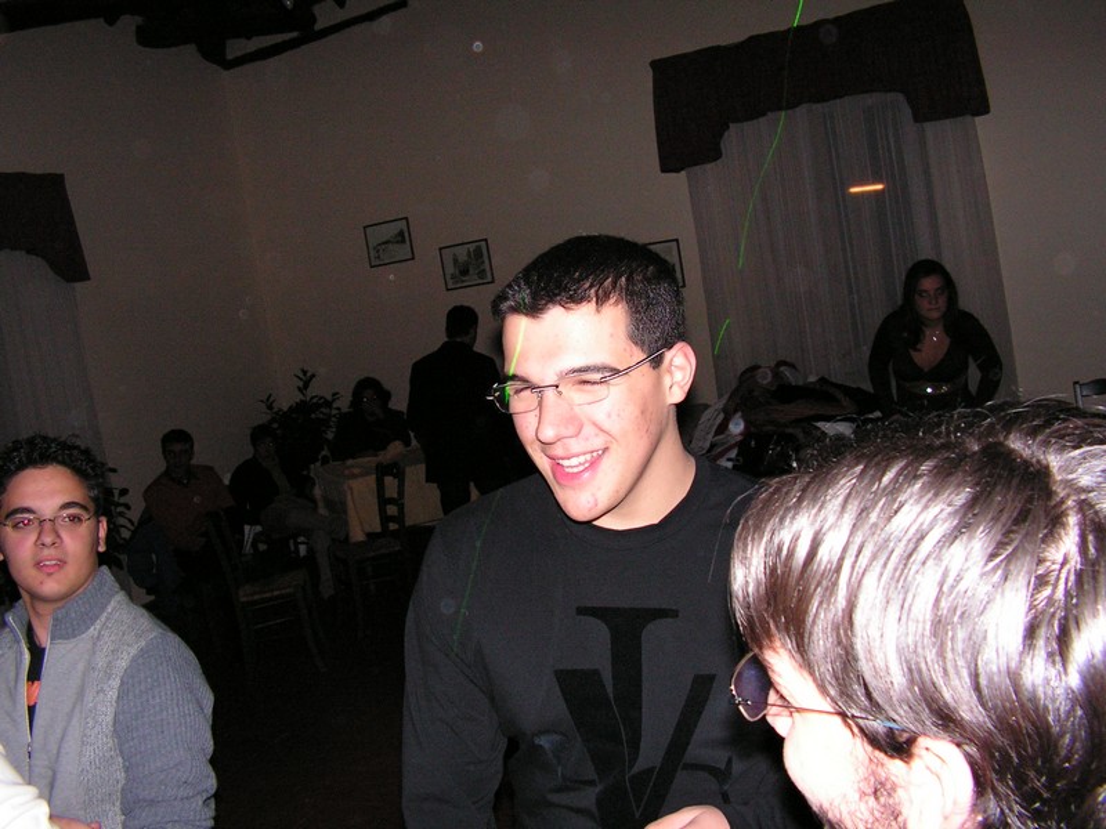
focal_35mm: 36
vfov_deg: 39.7
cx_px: 553
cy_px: 414
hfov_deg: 51.4
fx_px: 1150
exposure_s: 1/40
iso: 200
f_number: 3.2
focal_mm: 6
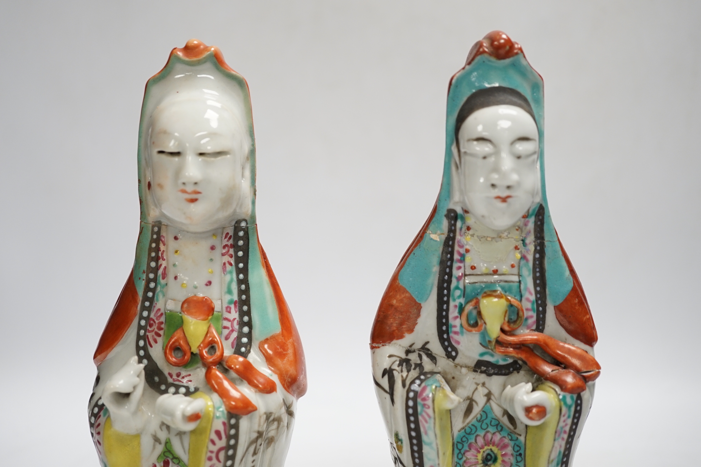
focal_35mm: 45
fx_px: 876
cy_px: 234
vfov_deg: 29.9
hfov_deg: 43.6
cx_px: 350
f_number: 3.5
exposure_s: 1/60
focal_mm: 30
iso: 320
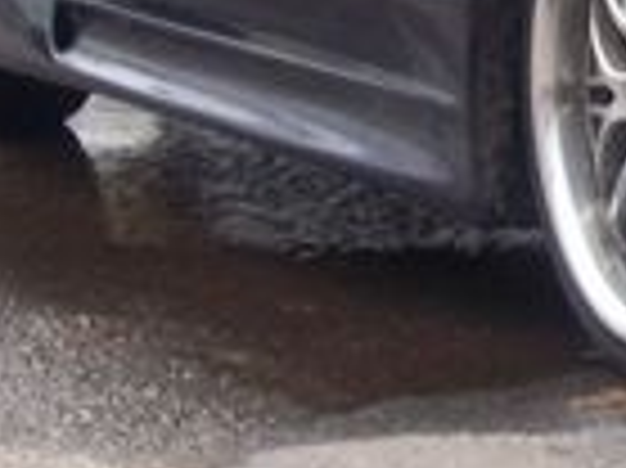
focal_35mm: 258
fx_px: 4662
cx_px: 1067
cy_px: -198
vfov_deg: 5.7
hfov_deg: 7.5
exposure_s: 1/84.5
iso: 80
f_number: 3.4
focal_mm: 9.4
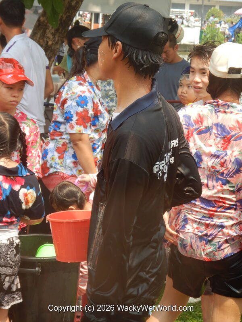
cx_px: 121
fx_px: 858
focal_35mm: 92
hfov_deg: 16.1
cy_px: 161
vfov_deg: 21.3
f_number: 4.7
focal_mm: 16.6
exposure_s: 1/200
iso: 125
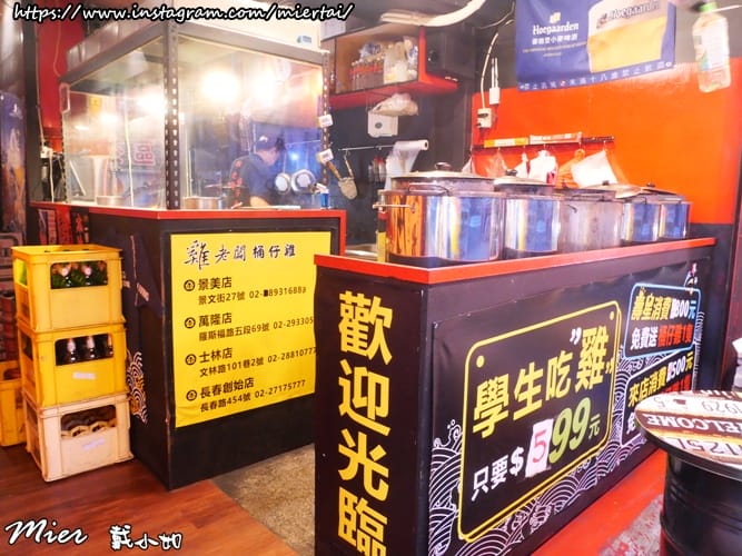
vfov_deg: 56.8
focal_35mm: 24
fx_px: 514
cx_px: 371
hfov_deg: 71.6
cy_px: 278
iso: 3200
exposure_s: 1/5
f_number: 10
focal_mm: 12
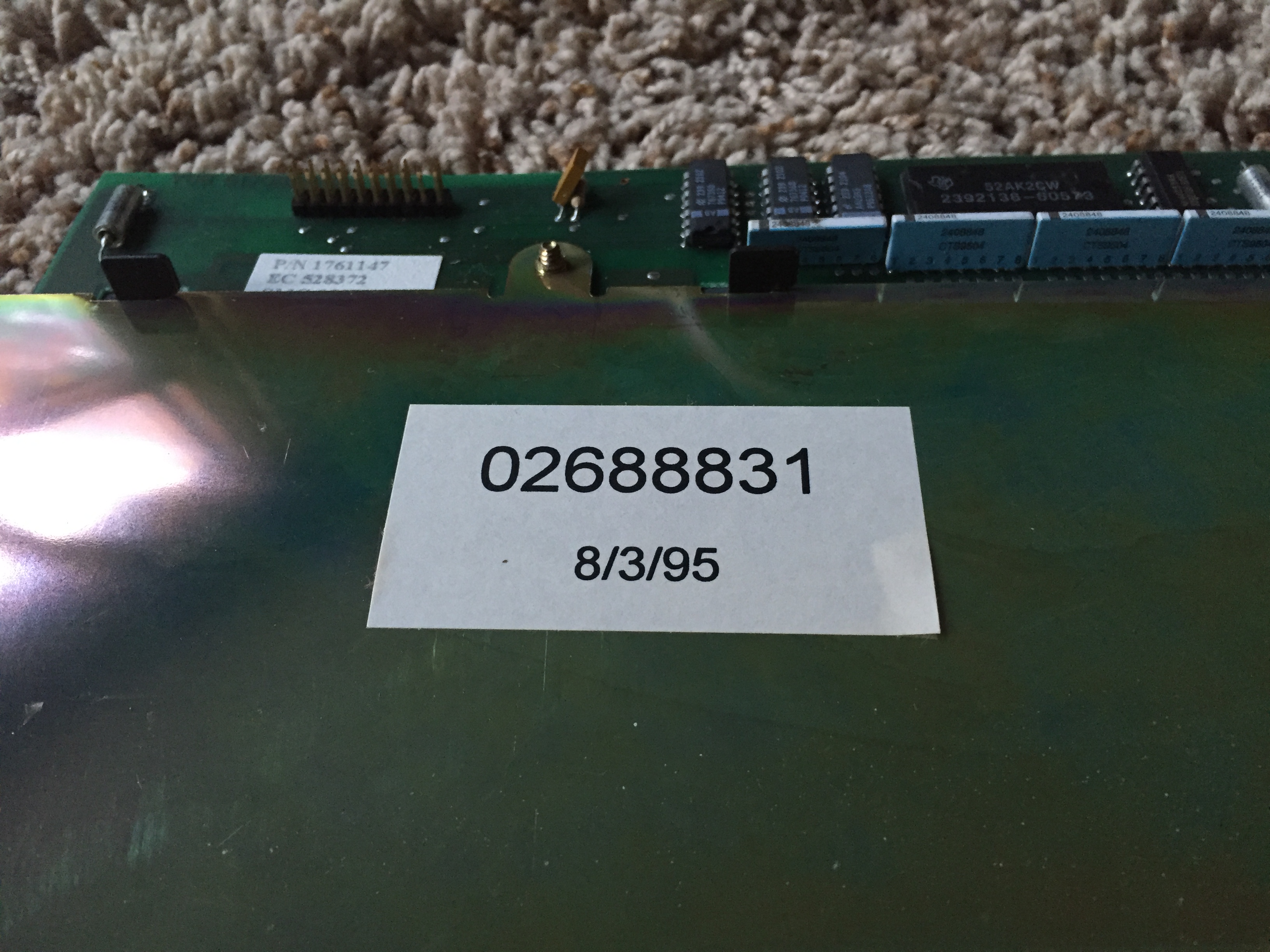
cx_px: 635
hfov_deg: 61.7
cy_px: 476
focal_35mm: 29
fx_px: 1064
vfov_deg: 48.2
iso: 200
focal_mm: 4.15
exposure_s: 1/30
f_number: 2.2
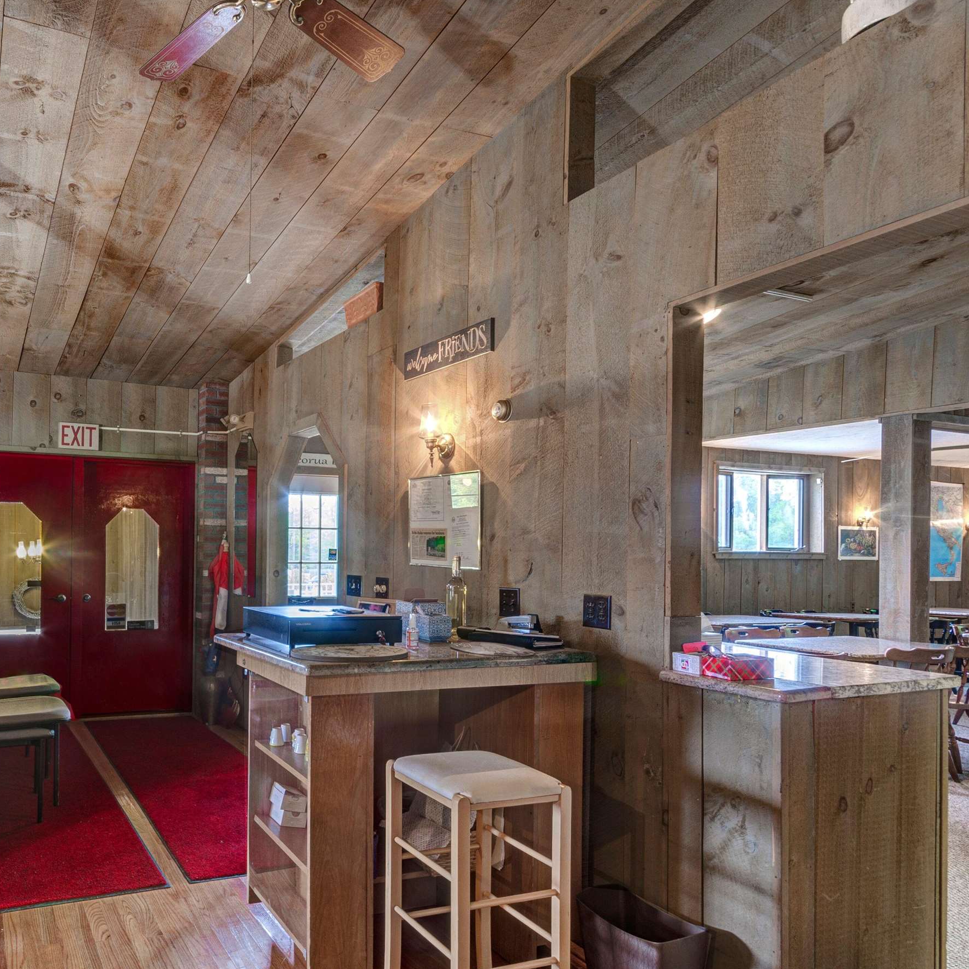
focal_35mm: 22
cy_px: 543
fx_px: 697
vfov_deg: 69.4
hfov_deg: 65.2
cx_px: 236
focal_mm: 10
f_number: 10
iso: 100
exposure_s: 2
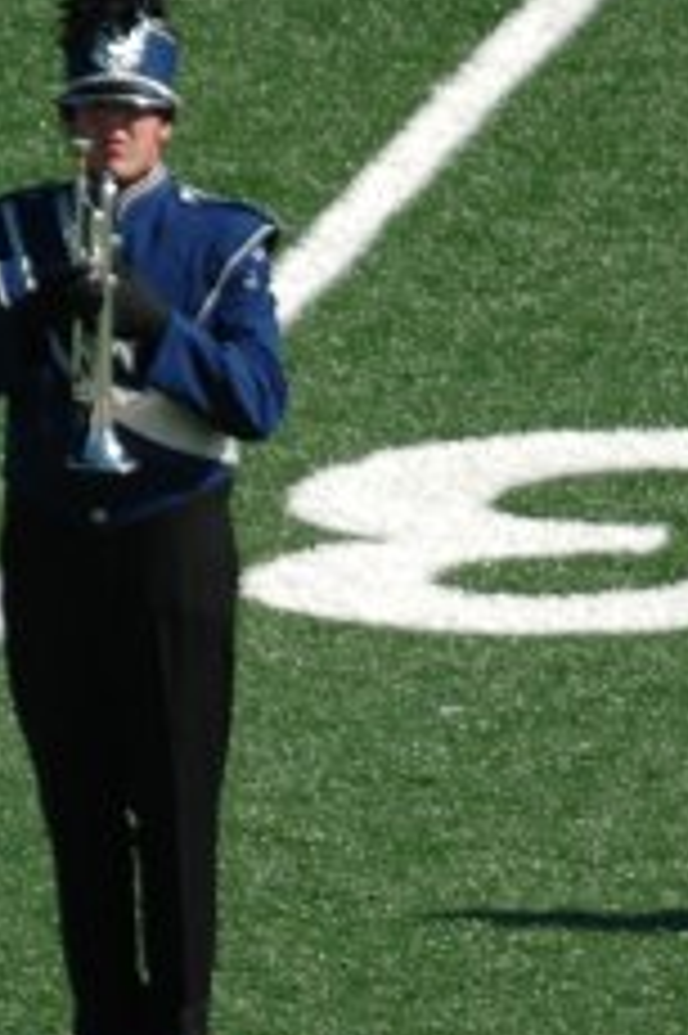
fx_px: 44899
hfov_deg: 0.9
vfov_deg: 1.3
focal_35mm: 1564
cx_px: 205
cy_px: 580
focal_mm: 400
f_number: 5.6
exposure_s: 1/1000
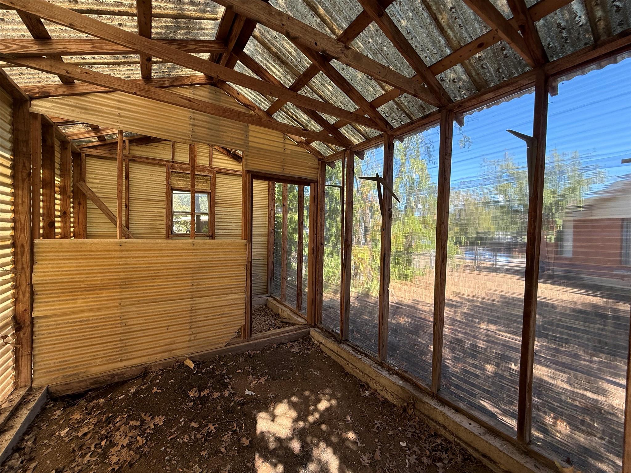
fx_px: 255
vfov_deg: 85.7
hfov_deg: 102.1
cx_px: 316
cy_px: 236
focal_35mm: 14
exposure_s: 1/413
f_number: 2.2
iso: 64
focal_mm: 2.22
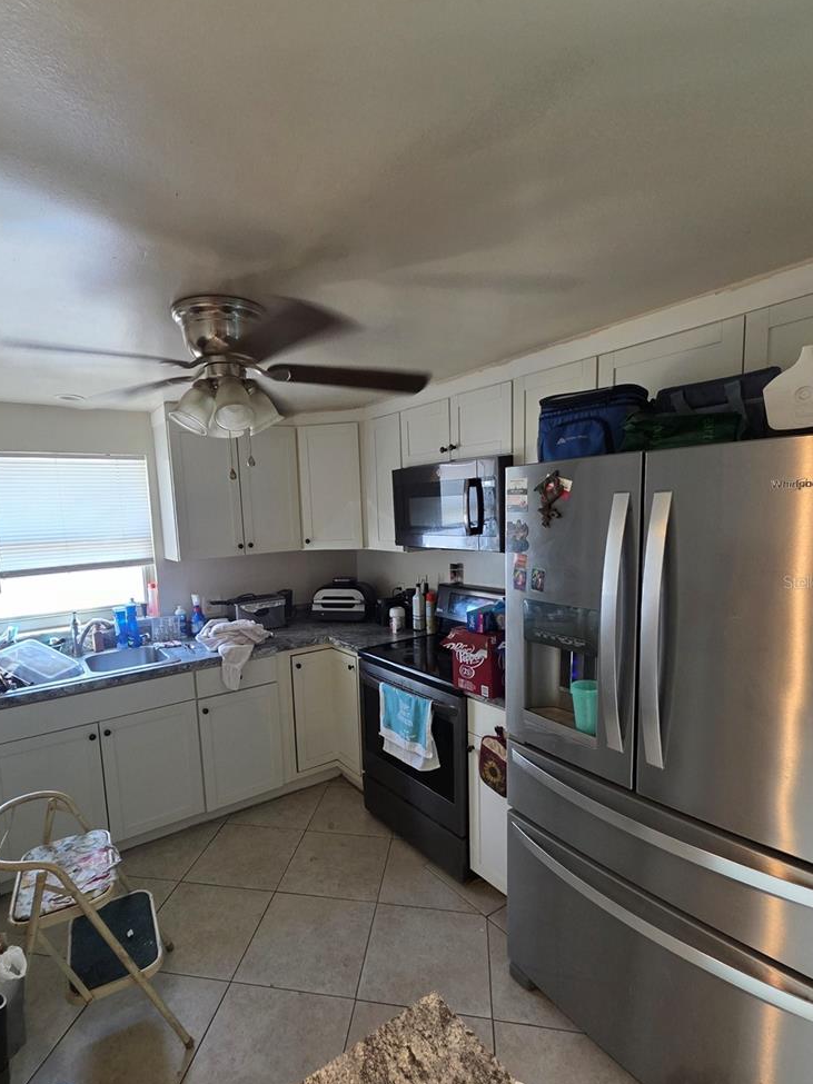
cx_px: 361
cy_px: 581
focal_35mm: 16
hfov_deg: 77.8
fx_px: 501
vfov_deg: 94.3
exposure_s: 1/60
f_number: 1.9
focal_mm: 2.2
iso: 400
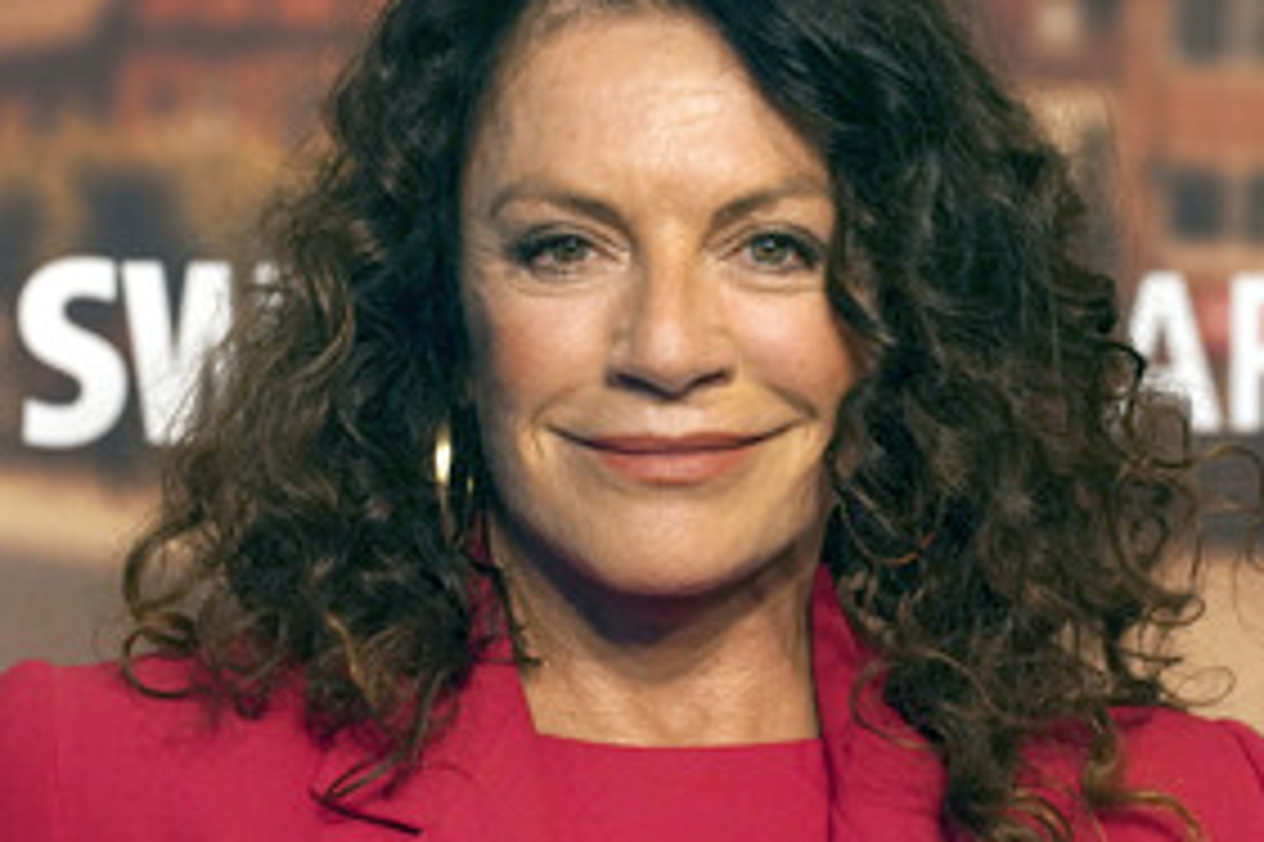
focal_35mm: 186
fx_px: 6527
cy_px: 441
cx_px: 511
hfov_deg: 11.1
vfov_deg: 7.4
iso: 2500
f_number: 4.5
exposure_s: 1/250
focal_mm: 116
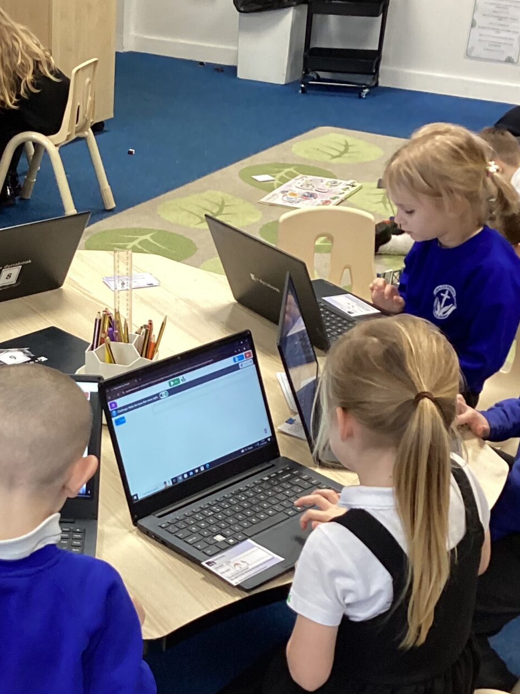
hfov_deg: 22.7
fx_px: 1262
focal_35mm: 63
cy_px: 433
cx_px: 48
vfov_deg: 30.6
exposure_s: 1/50
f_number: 2.4
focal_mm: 3.3
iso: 200
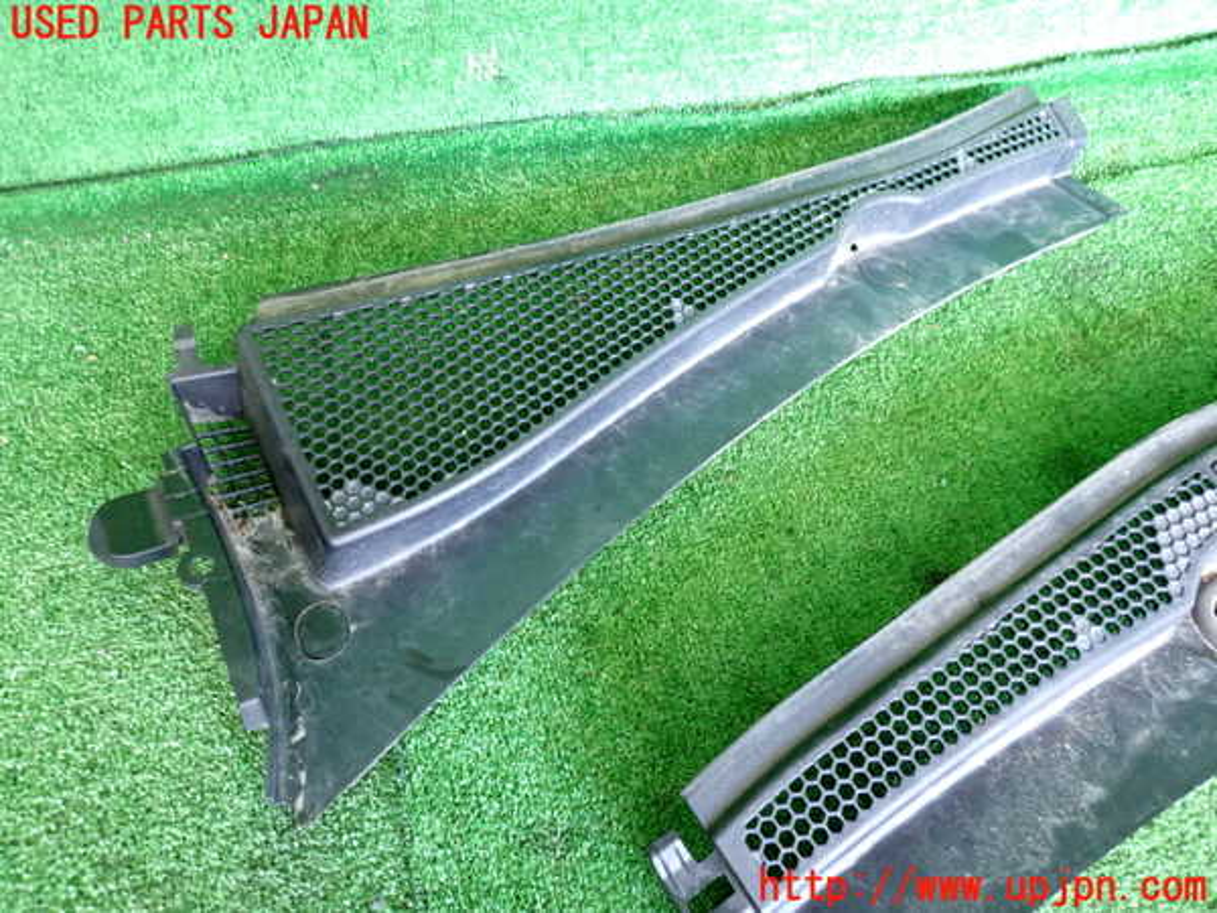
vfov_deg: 54.9
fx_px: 879
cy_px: 456
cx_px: 608
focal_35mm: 25
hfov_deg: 69.4
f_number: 2
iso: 500
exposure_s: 1/30
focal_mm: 4.5
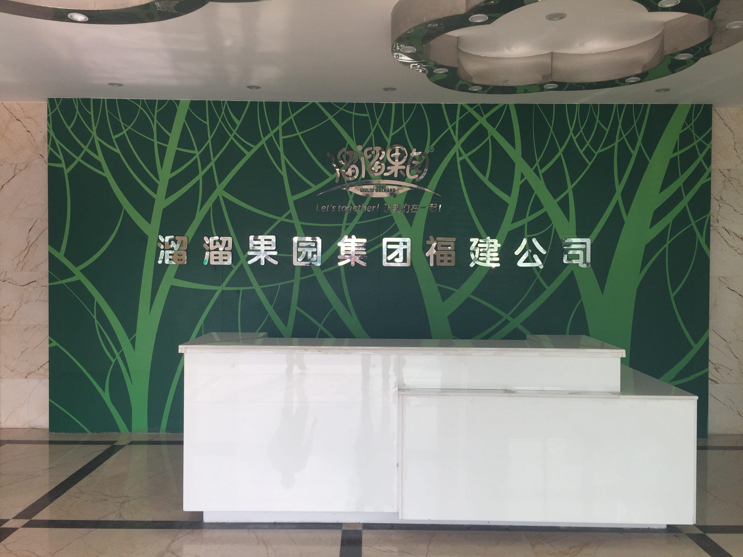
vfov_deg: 48.2
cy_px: 278
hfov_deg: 61.7
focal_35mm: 29
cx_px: 372
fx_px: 622
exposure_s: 1/359
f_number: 2.2
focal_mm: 4.15
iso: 32
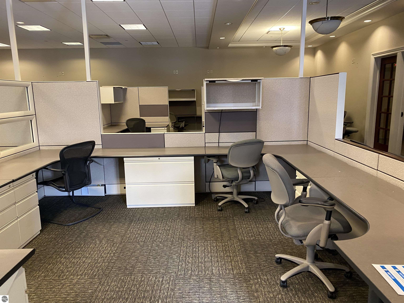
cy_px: 152
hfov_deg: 67.3
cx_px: 202
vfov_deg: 53.1
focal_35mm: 26
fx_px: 303
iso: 320
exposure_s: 1/60
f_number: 1.8
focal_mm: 4.25
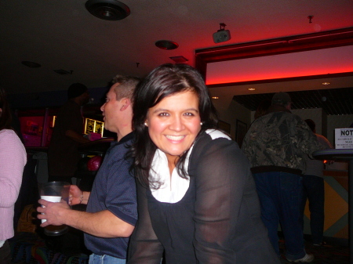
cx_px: 176
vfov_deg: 40.7
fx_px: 357
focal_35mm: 35
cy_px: 132
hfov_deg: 52.7
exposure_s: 1/30
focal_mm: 5.2
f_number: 2.8
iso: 125
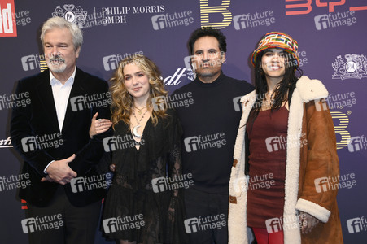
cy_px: 122
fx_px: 458
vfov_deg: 29.8
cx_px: 184
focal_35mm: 45
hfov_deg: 43.6
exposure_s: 1/250
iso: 500
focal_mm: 45
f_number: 6.3
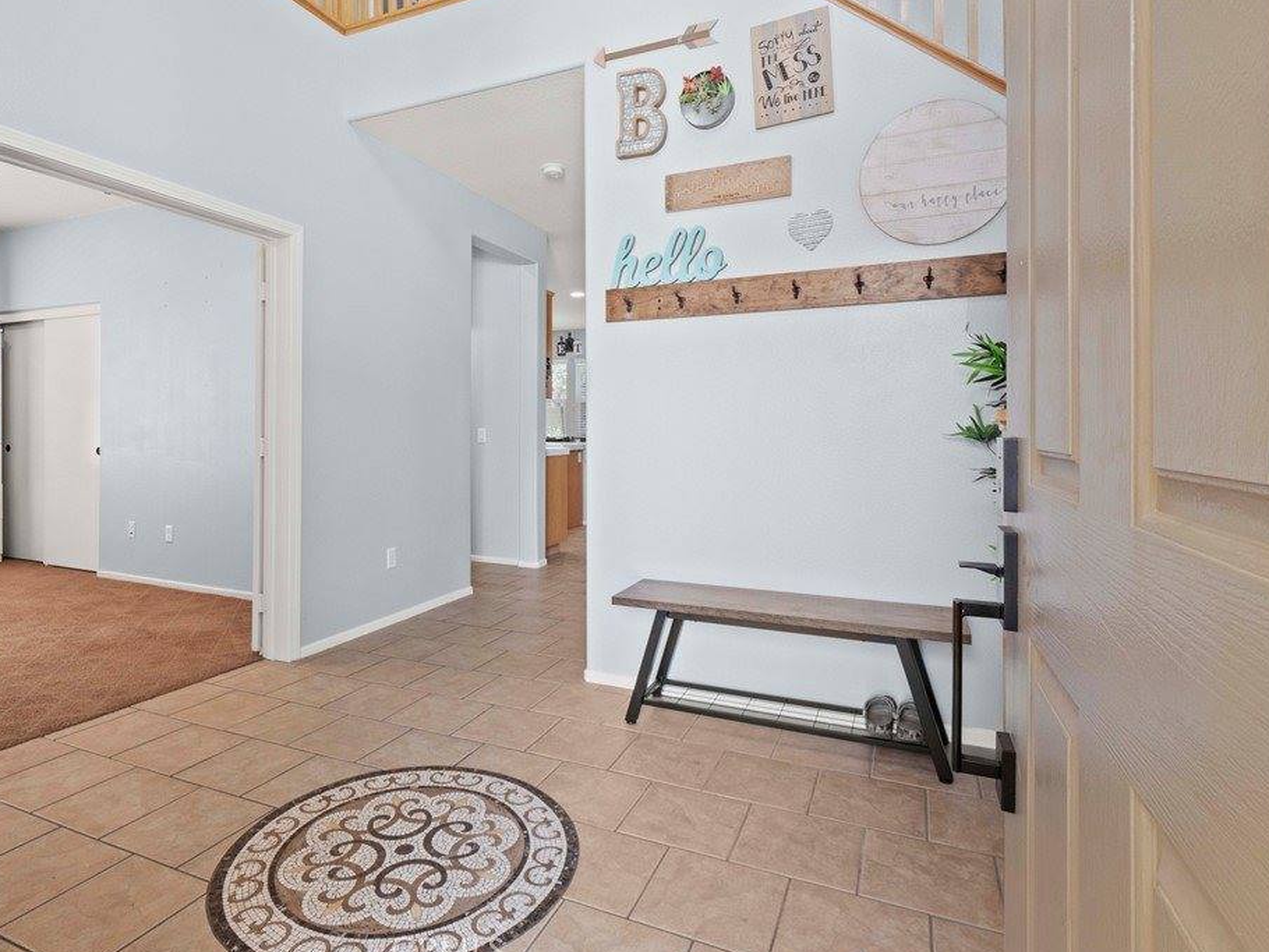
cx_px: 593
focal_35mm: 18
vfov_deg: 71.5
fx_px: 660
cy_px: 435
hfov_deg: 87.6
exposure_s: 1.3
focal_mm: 8
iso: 200
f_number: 8
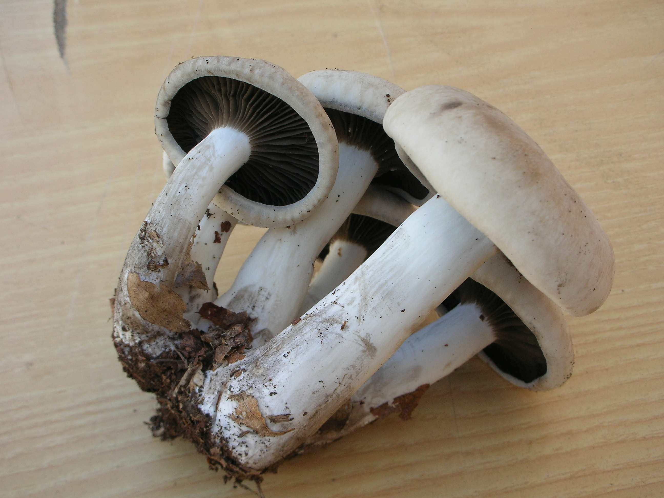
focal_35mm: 61
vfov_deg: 24.0
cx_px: 332
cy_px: 249
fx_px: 1170
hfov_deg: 31.7
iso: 50
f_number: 4
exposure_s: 1/79.3
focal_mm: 10.1
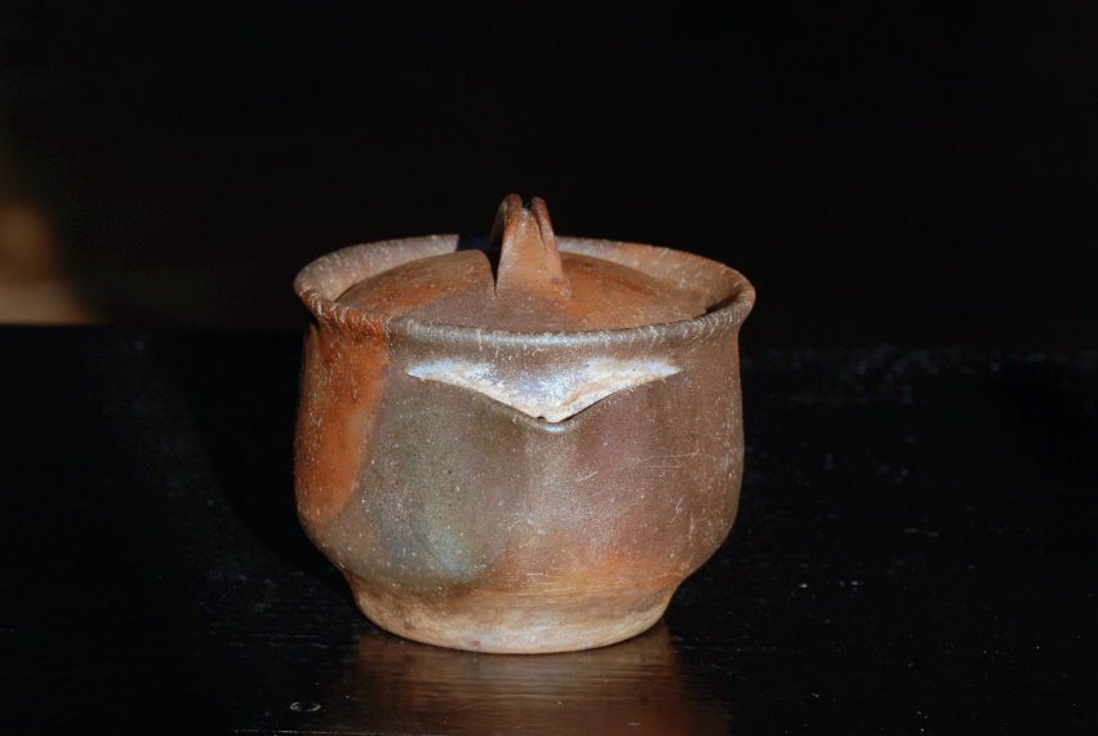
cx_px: 549
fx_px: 4810
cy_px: 368
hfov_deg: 13.0
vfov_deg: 8.7
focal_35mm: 158
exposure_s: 1/80
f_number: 16
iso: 400
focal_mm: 105
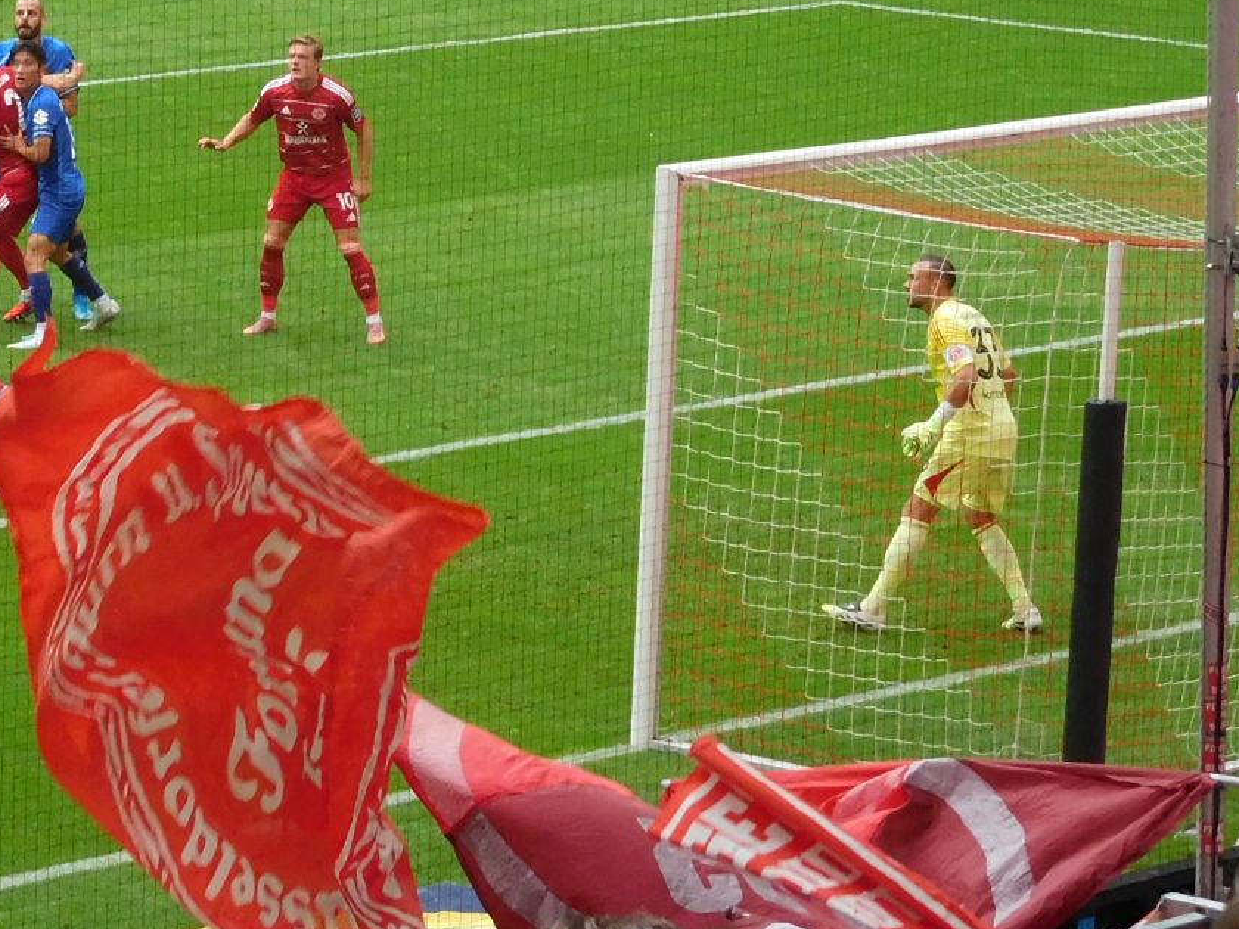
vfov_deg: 6.2
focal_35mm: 238
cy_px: 317
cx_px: 348
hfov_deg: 8.3
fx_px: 8519
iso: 320
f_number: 4.8
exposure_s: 1/250
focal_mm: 17.8
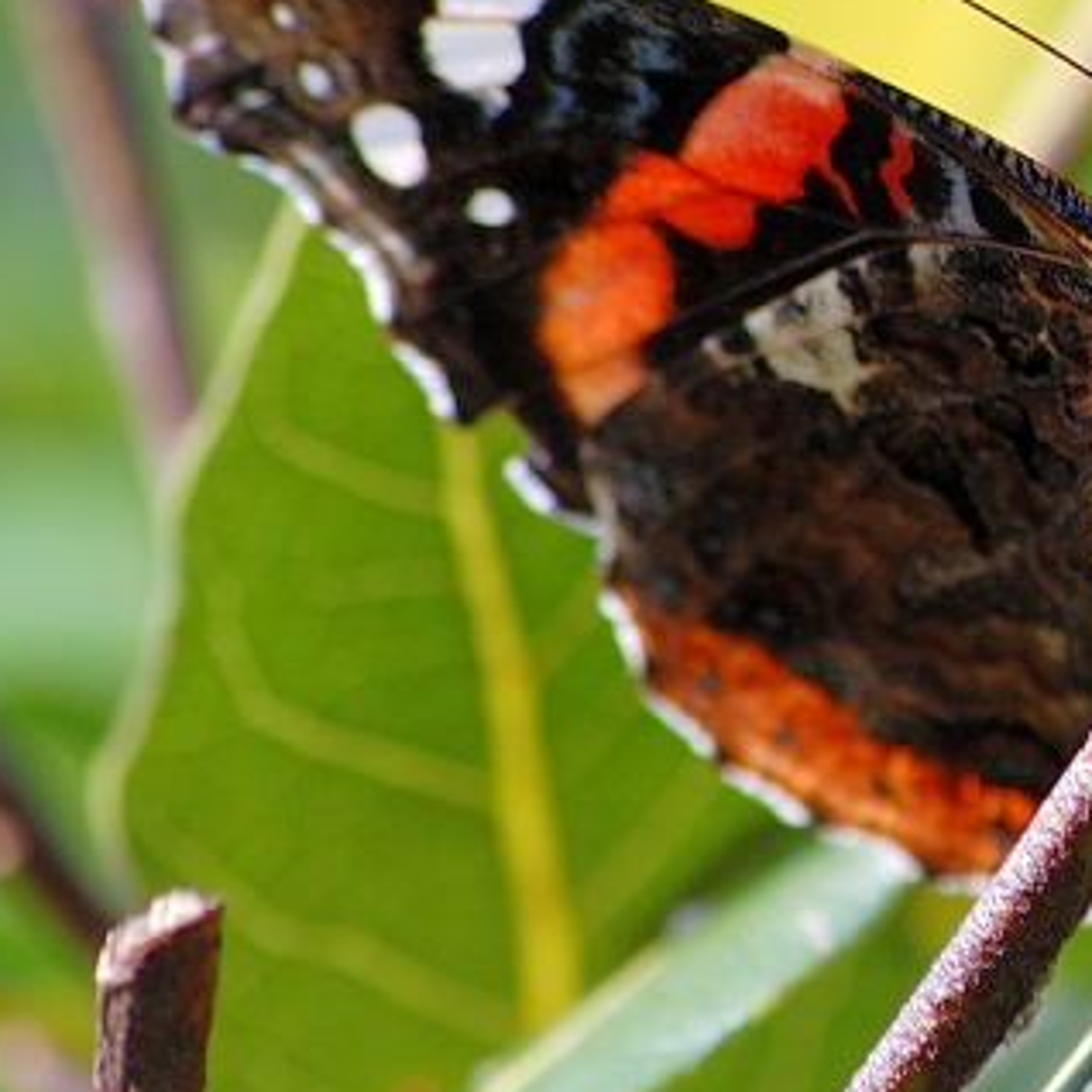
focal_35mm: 821
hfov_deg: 2.1
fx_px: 29302
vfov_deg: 2.1
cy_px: 266
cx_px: 1188
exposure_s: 1/125
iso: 220
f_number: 8
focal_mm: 200
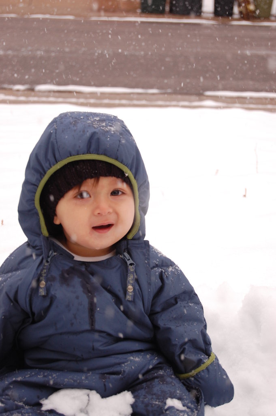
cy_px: 208
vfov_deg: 24.6
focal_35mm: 82
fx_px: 950
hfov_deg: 16.5
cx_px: 138
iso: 400
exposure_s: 1/200
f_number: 7.1
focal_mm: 55
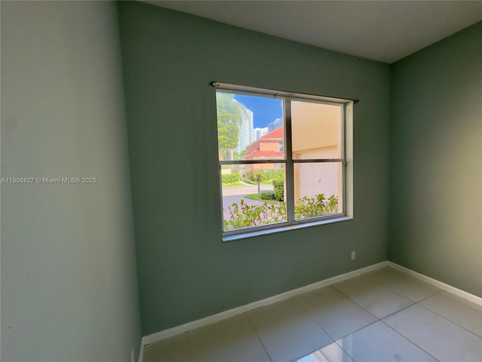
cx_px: 241
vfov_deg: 85.7
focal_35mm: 14
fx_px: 195
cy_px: 181
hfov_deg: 102.1
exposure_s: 1/203
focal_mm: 2.22
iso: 40
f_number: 2.2
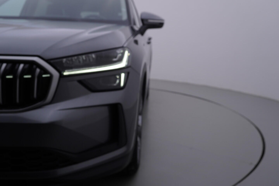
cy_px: 93
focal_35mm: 36
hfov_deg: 53.1
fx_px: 279
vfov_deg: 36.9
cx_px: 140
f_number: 5
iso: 125
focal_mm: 24
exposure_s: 1/125
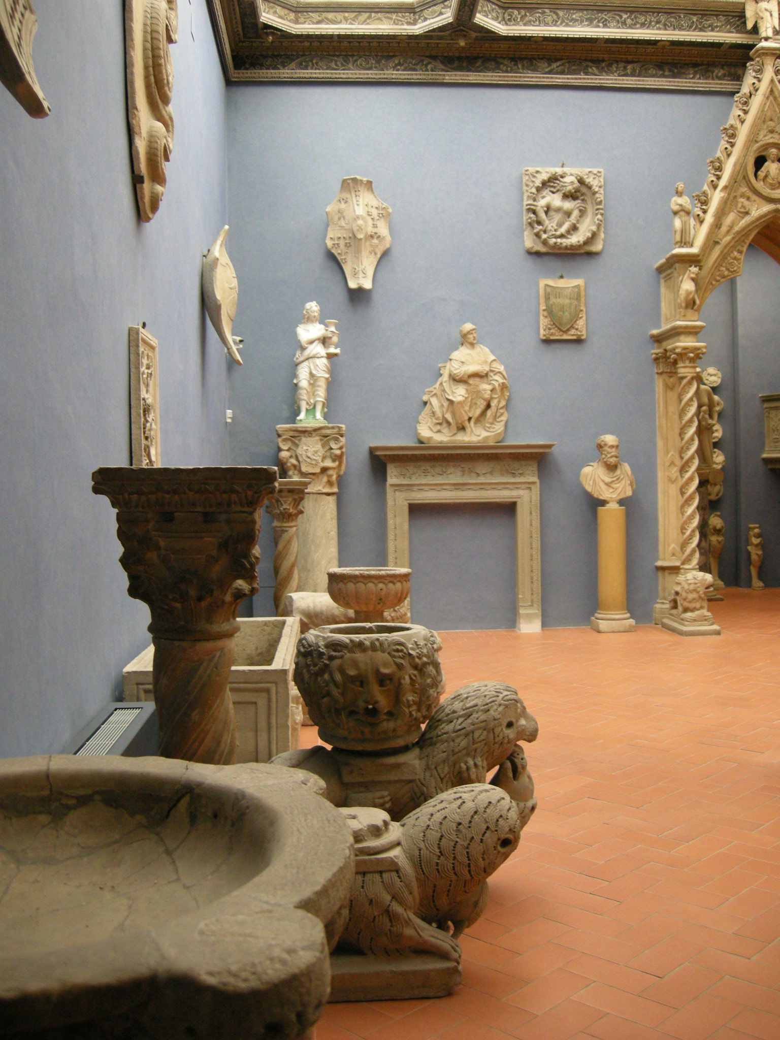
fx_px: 1082
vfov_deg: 51.4
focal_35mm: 36
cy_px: 520
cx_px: 390
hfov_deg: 39.7
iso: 240
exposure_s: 1/66
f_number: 2.7
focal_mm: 7.5
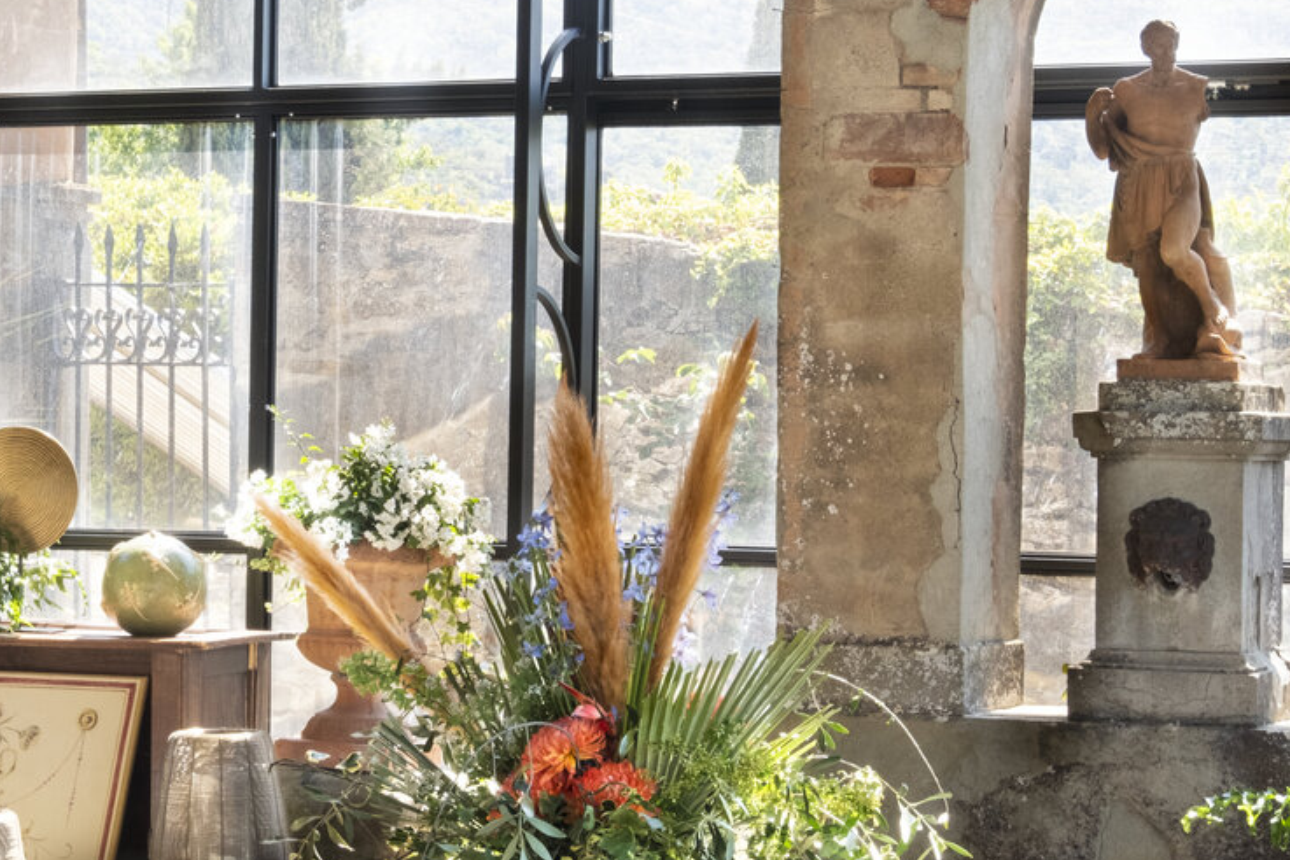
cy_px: 450
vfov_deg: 12.0
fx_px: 4084
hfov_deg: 17.9
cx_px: 385
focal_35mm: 114
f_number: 20
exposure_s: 1/15
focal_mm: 46.6
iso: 640
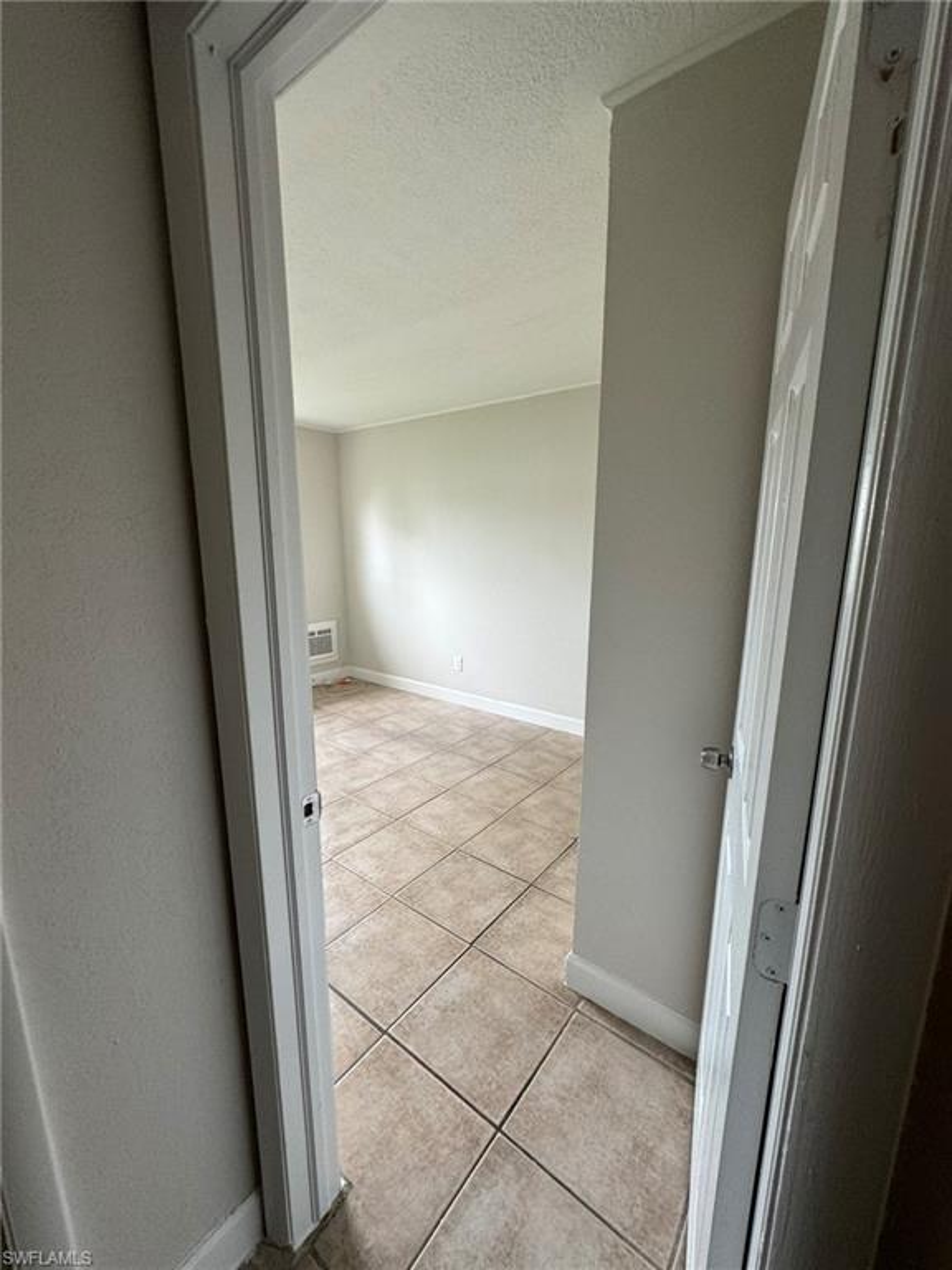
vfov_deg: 102.1
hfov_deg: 85.7
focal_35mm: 14
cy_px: 635
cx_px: 476
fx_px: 513
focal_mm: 2.22
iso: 125
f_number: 2.2
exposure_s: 1/99
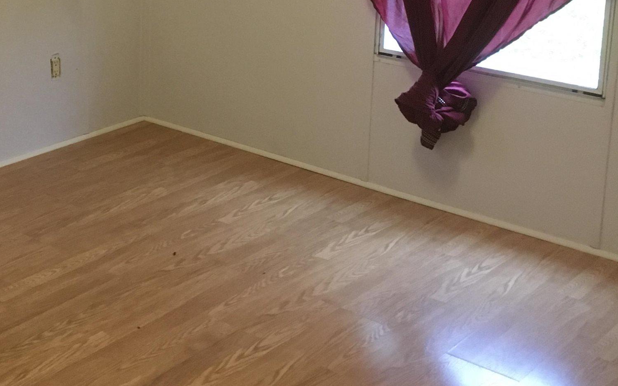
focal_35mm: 63
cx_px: 66
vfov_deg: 19.9
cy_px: -17
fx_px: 1061
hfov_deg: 31.0
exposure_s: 1/30
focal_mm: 4.15
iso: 200
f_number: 2.2
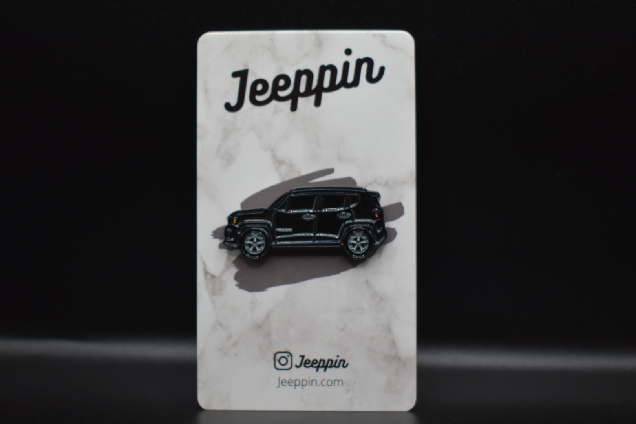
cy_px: 212
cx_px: 318
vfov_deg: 22.6
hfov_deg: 33.4
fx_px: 1060
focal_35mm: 60
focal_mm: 40
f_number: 4.8
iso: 250
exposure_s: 1/125
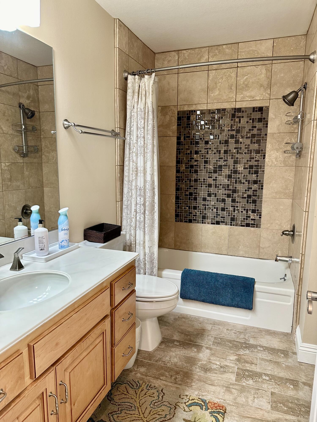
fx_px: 293
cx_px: 158
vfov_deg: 71.6
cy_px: 211
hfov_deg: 56.8
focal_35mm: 24
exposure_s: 1/120
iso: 200
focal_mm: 6.86
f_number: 1.78
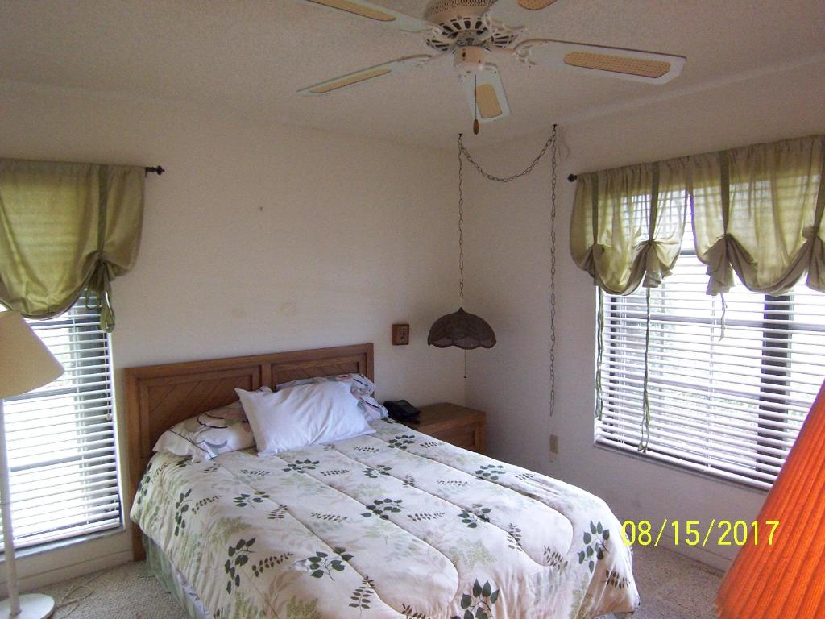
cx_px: 412
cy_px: 310
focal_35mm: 23
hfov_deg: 73.9
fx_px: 548
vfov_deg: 58.9
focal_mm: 3.8
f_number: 2.8
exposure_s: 1/30
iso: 160
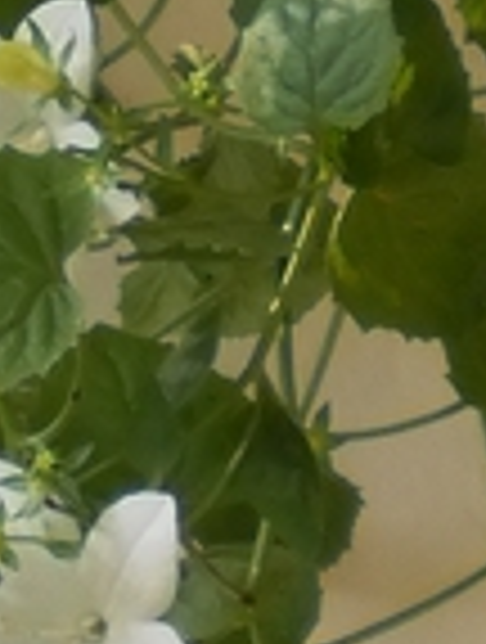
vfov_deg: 7.7
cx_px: -230
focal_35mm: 257
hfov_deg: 5.8
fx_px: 4790
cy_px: 288
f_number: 3.1
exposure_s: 1/160
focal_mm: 6.3
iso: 100
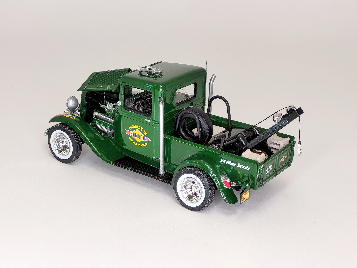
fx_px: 784
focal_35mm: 76
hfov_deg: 25.7
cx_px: 178
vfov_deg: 19.4
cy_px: 134
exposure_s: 1/60
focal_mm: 7.12
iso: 32
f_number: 2.4
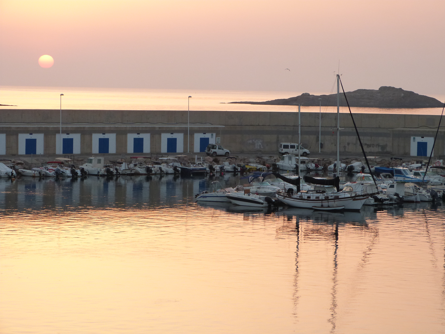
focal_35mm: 124
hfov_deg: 15.9
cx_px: 222
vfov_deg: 12.0
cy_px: 167
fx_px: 1594
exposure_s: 1/160
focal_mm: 22.3
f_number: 3.6
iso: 200
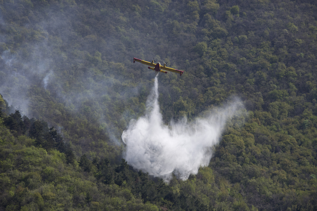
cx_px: 158
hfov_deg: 7.8
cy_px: 106
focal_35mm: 262
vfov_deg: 5.2
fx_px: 2311
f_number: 8
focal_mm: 175
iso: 100
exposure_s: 1/400
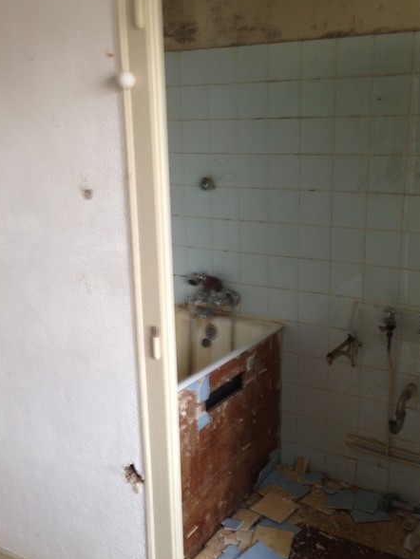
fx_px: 695
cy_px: 289
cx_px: 221
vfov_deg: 43.8
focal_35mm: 43
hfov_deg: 33.6
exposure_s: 1/20
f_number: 2.4
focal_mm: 4.12
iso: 50
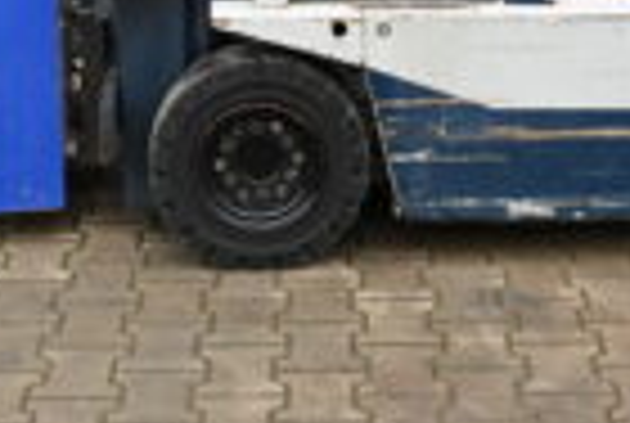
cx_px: 328
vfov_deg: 11.0
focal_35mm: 119
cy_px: -259
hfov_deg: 17.2
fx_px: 2085
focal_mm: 31.5
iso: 250
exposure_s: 1/250
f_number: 4
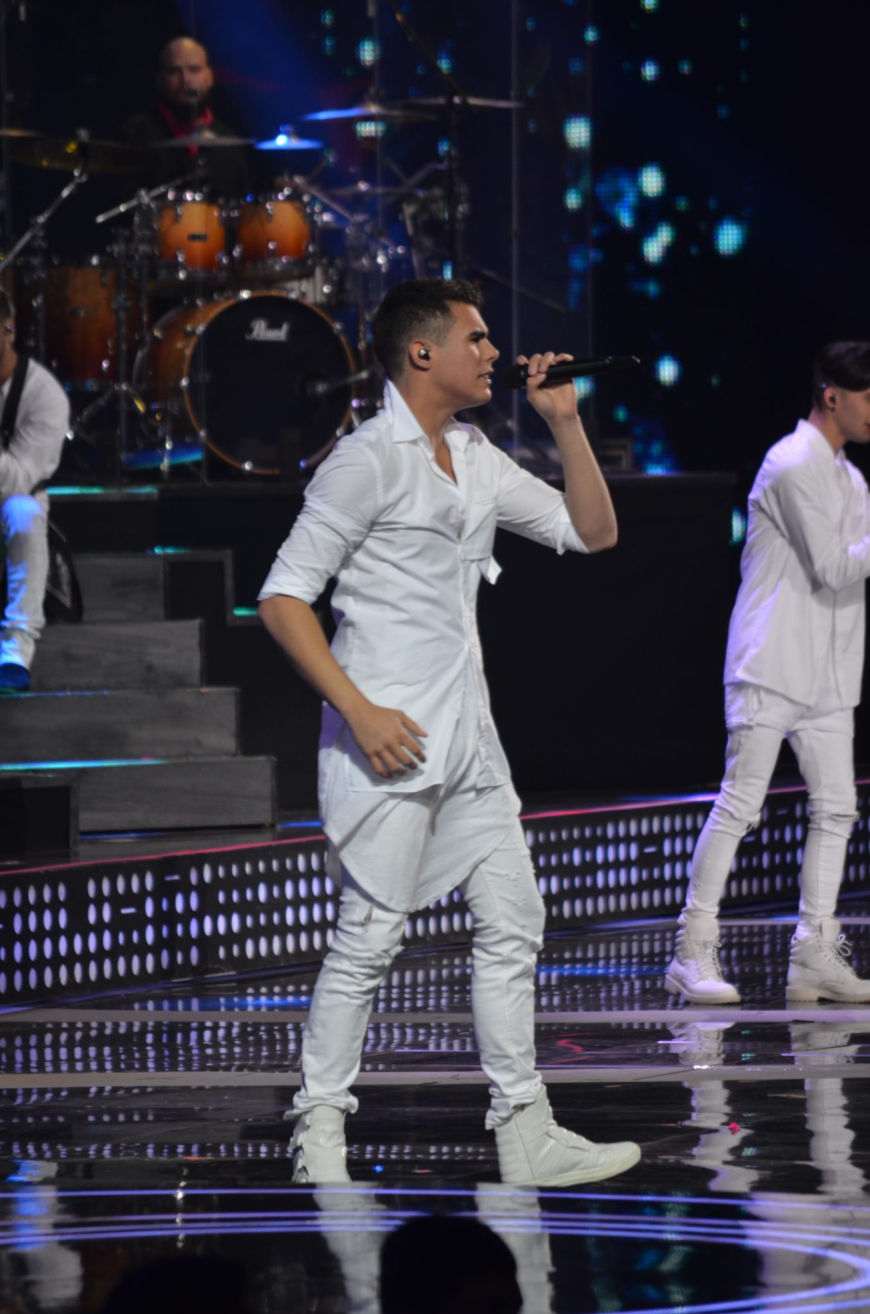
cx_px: 435
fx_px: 10926
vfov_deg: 6.9
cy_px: 657
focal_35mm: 300
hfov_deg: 4.6
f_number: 5.6
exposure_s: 1/125
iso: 800
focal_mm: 200
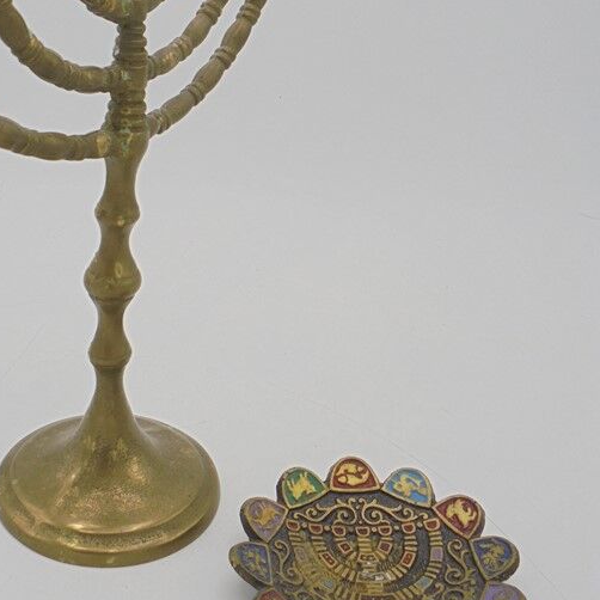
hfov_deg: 36.4
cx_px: 200
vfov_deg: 36.5
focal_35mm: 46
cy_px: 212
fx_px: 902
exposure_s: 1/250
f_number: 3.7
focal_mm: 5.3
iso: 100
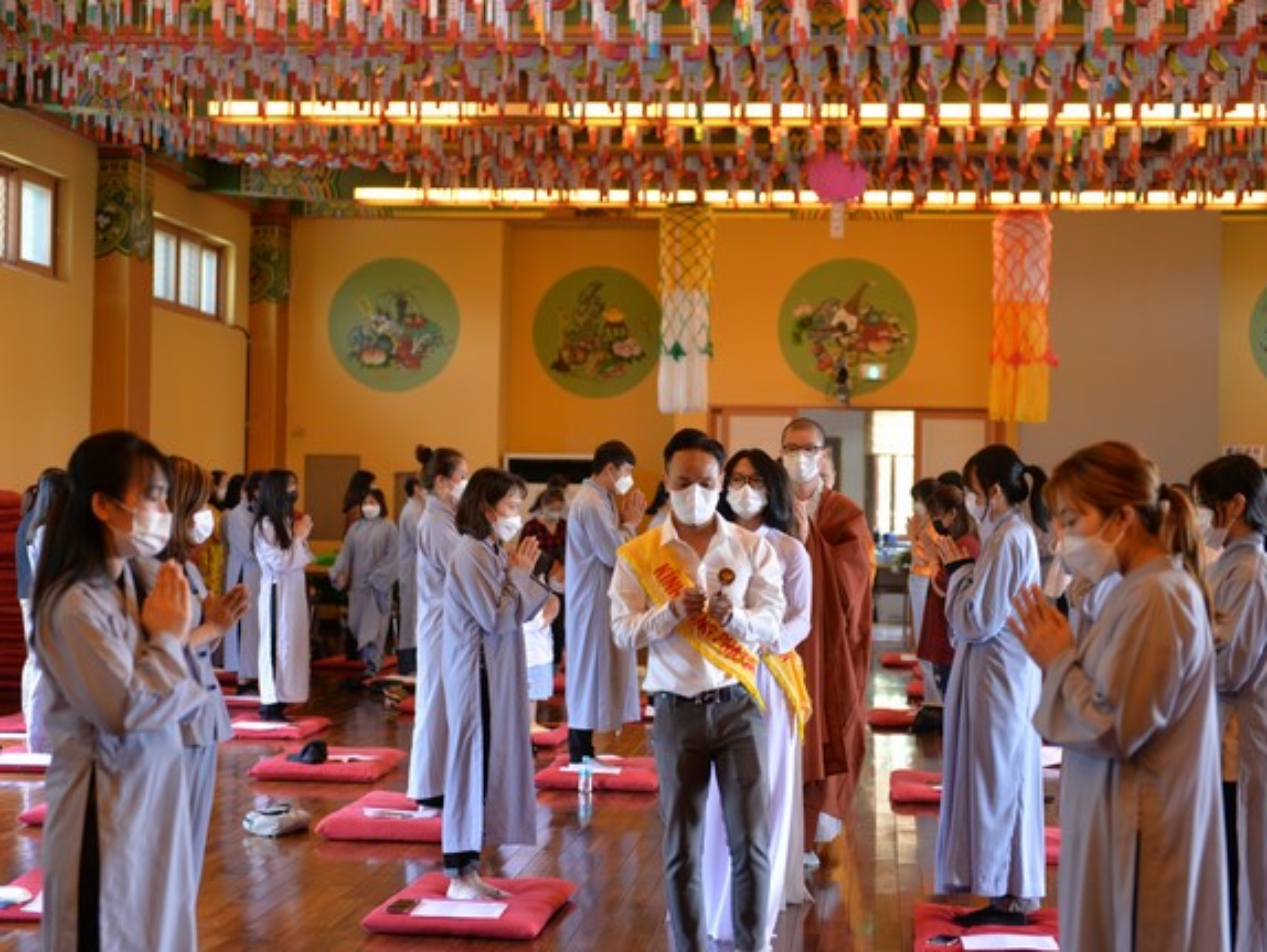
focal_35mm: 61
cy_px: 477
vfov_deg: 24.0
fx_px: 2234
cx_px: 664
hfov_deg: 31.7
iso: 800
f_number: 3.2
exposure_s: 1/160
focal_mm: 56
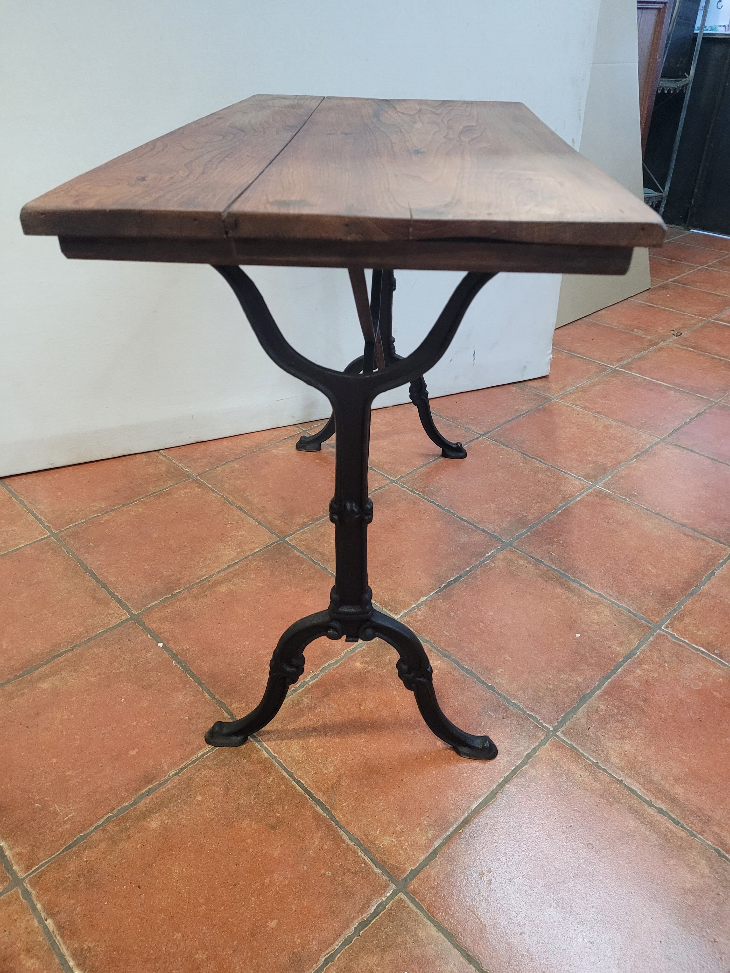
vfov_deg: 67.3
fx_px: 731
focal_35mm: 26
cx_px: 365
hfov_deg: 53.1
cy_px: 486
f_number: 1.8
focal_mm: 5.4
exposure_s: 1/50
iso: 500
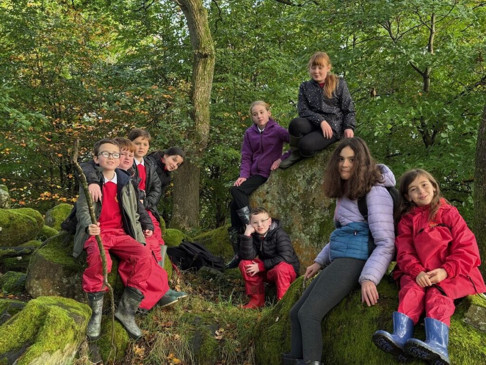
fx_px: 674
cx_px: 243
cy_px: 182
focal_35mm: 48
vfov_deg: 30.3
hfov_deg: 39.7
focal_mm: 6.76
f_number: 1.78
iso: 100
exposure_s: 1/83
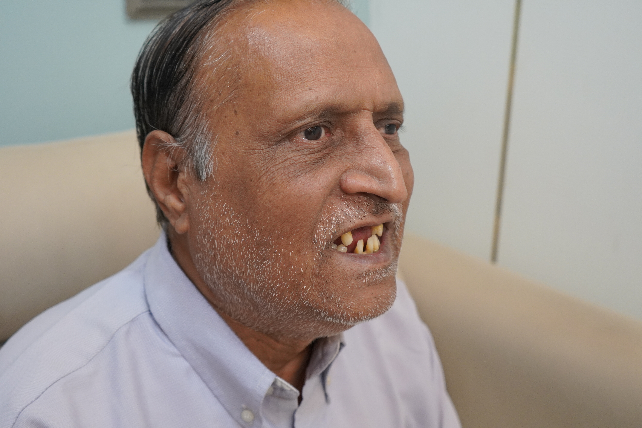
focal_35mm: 42
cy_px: 214
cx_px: 321
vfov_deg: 31.9
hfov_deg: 46.4
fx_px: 749
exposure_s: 1/160
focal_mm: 28
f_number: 4
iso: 1250
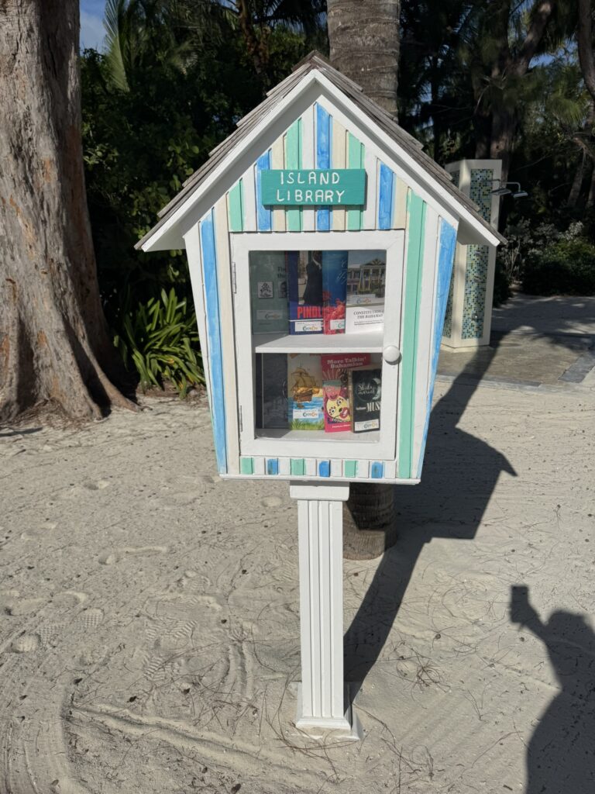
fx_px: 550
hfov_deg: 56.8
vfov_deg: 71.6
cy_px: 397
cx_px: 298
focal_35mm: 24
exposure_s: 1/12346
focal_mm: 6.76
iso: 50
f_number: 1.78
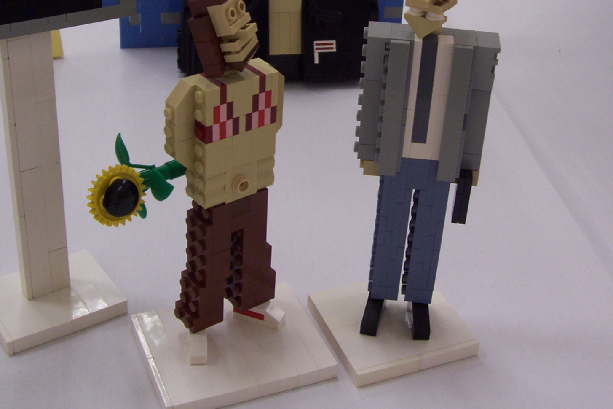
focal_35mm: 56
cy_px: 86
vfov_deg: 23.8
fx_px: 953
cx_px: 340
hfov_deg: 35.6
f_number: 2.7
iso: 95
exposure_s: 1/32
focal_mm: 5.6
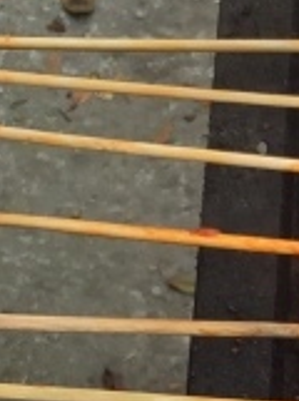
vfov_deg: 10.3
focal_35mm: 185
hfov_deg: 7.6
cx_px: 633
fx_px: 2139
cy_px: 648
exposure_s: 1/807
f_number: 2.2
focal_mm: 4.15
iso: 32
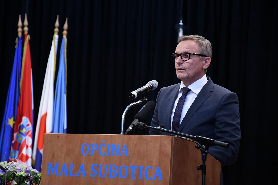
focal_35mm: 157
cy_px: 92
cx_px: 139
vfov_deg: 8.7
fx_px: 1212
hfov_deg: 13.1
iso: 6400
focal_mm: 105
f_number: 5.6
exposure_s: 1/250
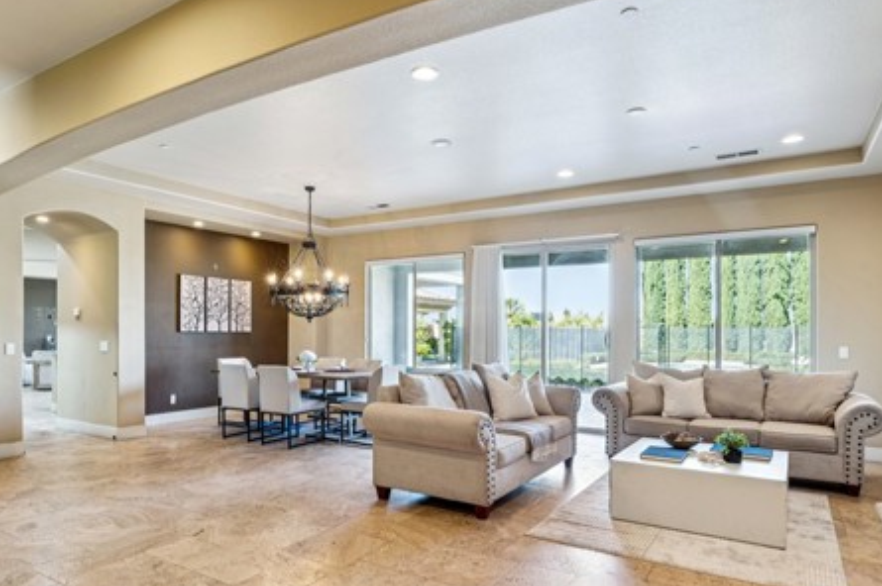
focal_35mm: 23
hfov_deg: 75.4
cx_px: 412
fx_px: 570
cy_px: 333
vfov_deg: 54.3
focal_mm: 16.2
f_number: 13
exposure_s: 1/2
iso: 100
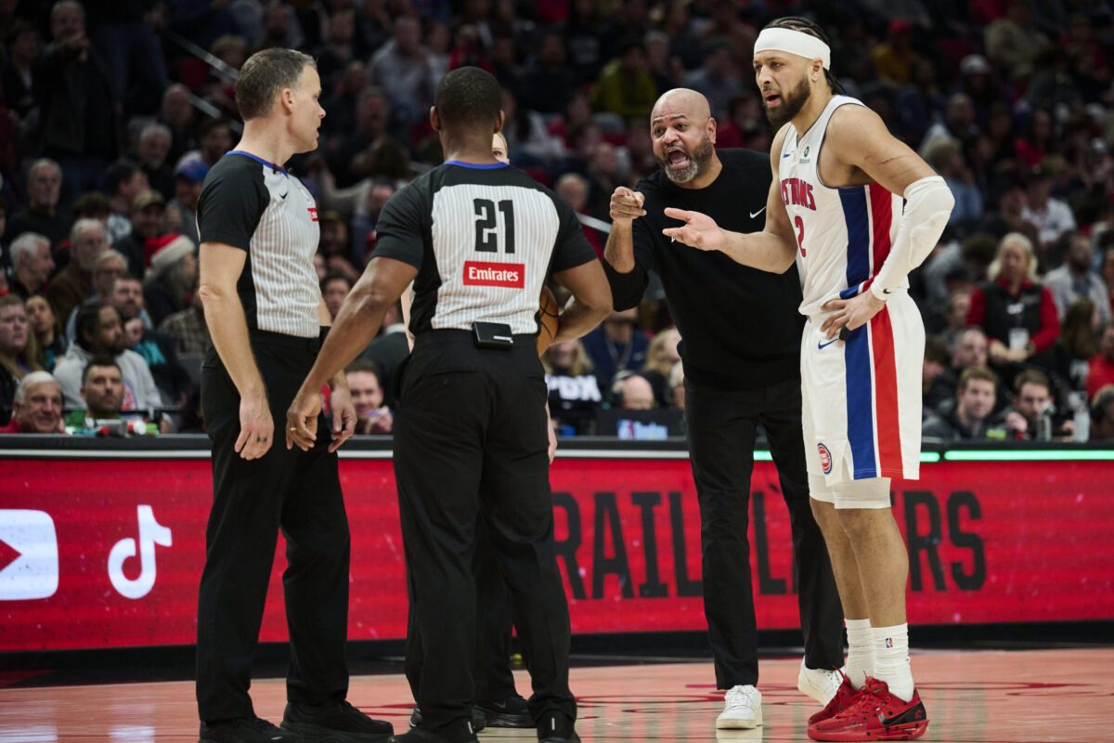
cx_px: 557
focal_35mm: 140
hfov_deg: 14.7
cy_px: 372
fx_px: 4332
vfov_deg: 9.8
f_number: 2.8
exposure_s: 1/1600
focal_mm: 140
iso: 3200
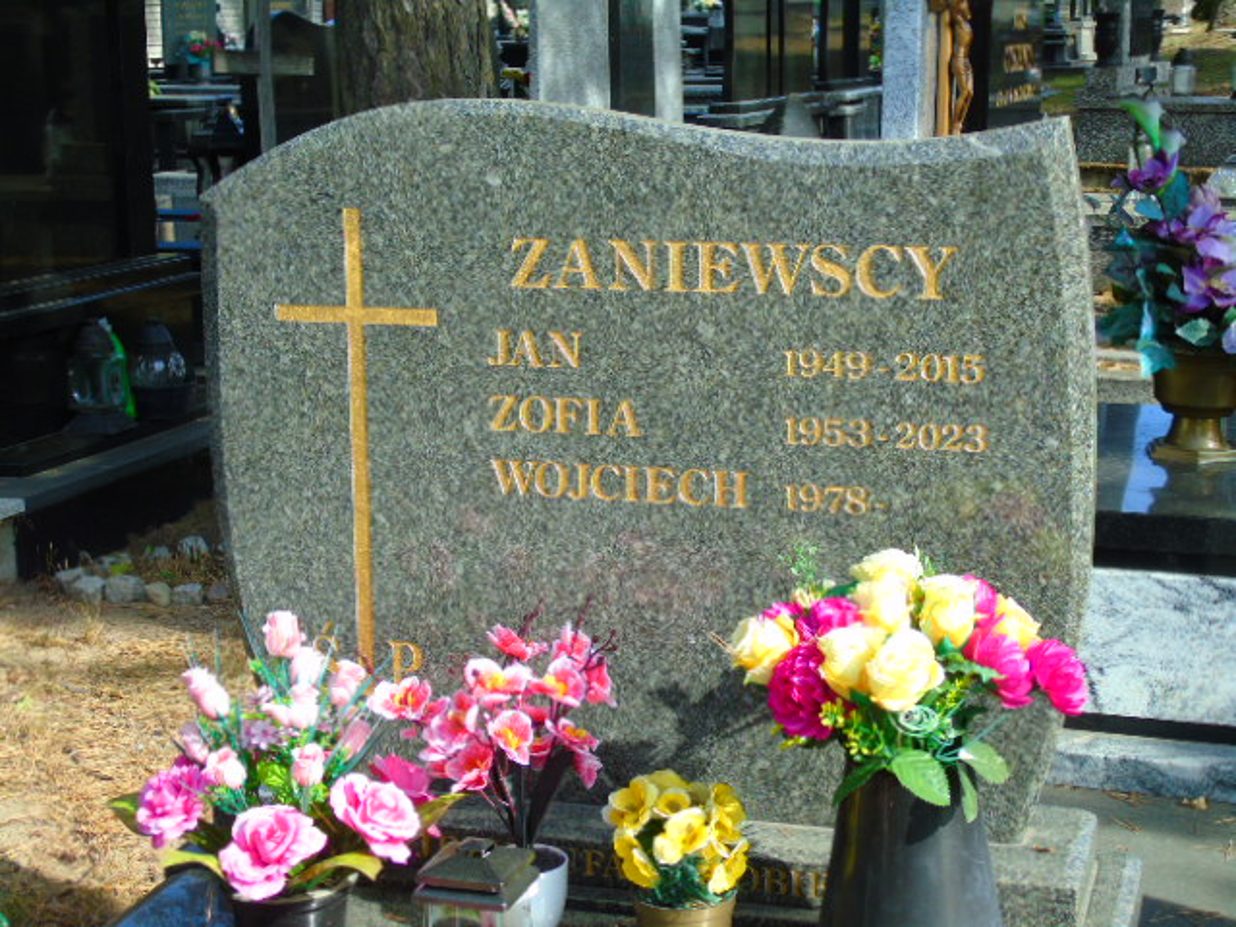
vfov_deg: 23.7
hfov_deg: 31.2
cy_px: 464
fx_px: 2214
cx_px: 618
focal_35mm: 62
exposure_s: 1/160
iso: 80
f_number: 4.5
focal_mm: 11
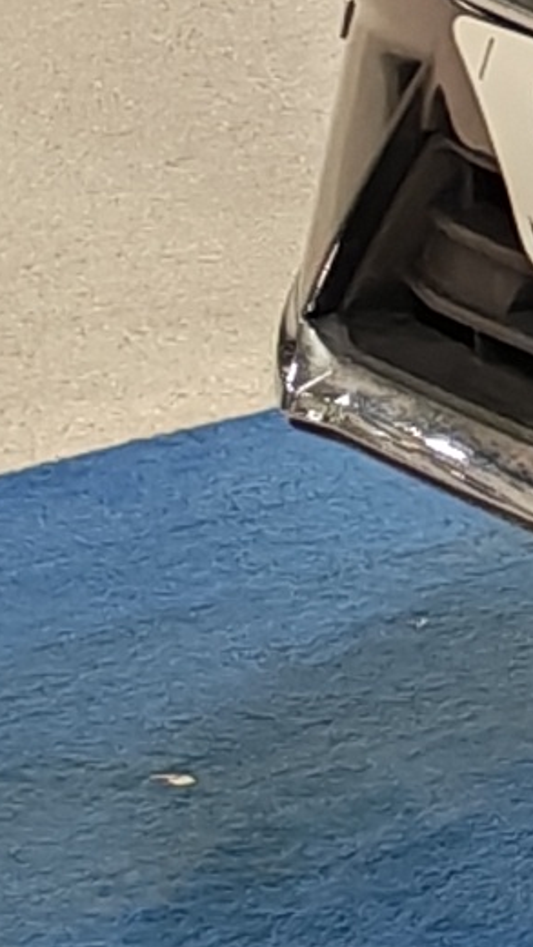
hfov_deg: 3.8
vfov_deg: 7.8
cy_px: -131
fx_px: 6885
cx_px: 3031
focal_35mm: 274
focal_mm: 6.12
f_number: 1.9
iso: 250
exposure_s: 1/100
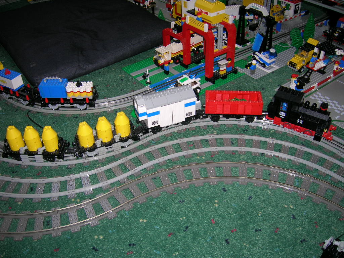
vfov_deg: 41.8
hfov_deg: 54.0
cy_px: 129
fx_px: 338
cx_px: 172
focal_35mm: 34
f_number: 2.9
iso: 50
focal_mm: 5.7
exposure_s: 1/60.1
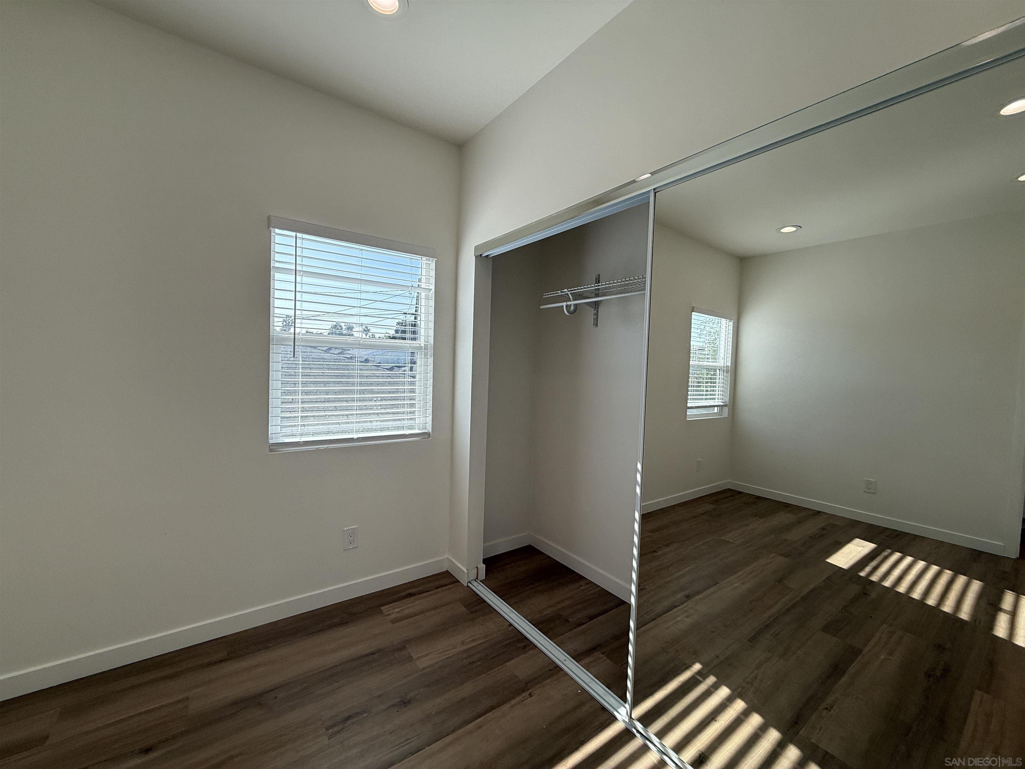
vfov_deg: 85.7
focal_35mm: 14
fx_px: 415
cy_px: 384
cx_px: 512
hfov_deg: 102.1
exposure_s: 1/664
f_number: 2.2
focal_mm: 2.22
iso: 64
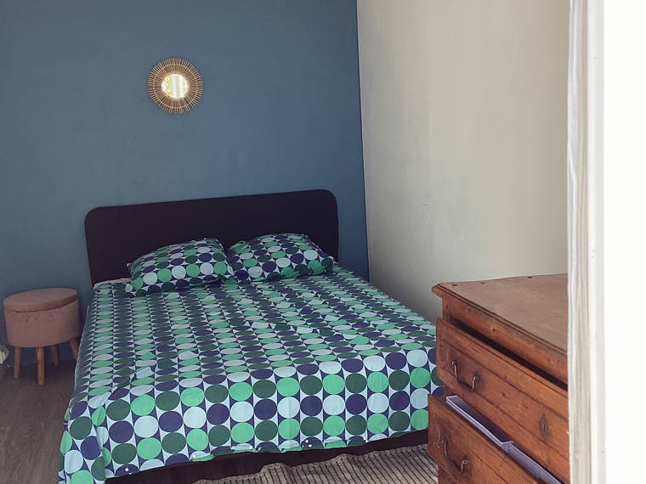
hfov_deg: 58.4
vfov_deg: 45.4
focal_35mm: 31
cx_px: 323
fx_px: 579
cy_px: 242
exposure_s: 1/100
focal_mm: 3.3
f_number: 2.4
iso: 40
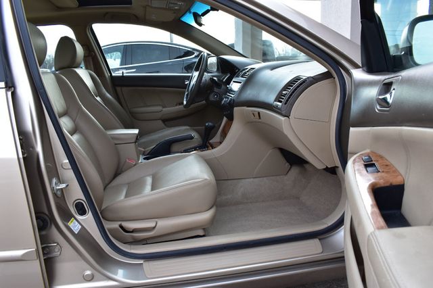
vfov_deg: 47.9
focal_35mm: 27
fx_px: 325
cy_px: 144
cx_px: 216
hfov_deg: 67.4
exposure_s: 1/125
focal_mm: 18
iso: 400
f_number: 9
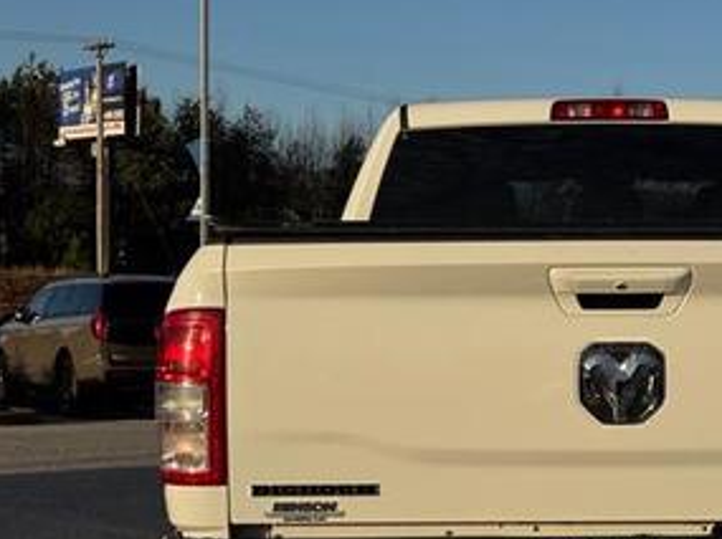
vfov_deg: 17.3
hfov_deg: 22.6
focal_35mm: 85
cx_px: 613
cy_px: 380
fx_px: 1771
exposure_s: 1/7937
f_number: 1.78
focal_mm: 6.76
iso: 80
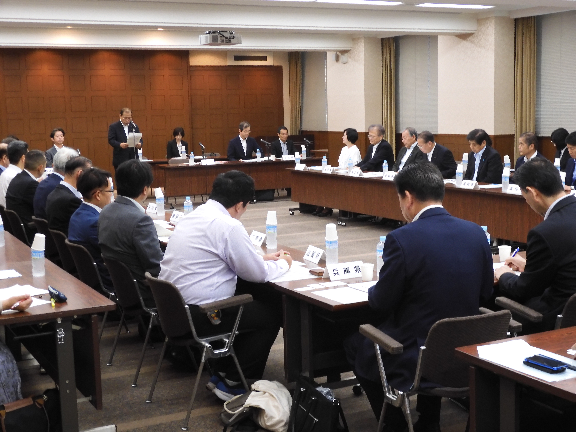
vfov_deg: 29.1
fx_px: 832
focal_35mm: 50
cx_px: 288
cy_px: 216
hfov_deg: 38.2
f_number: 4
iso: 400
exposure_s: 1/25
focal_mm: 8.9
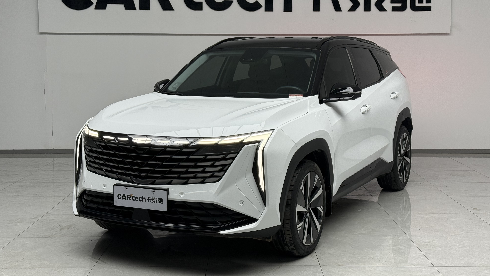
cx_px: 246
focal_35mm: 53
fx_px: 689
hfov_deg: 39.2
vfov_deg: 22.6
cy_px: 98
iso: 80
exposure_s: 1/450
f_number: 1.78
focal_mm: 6.76
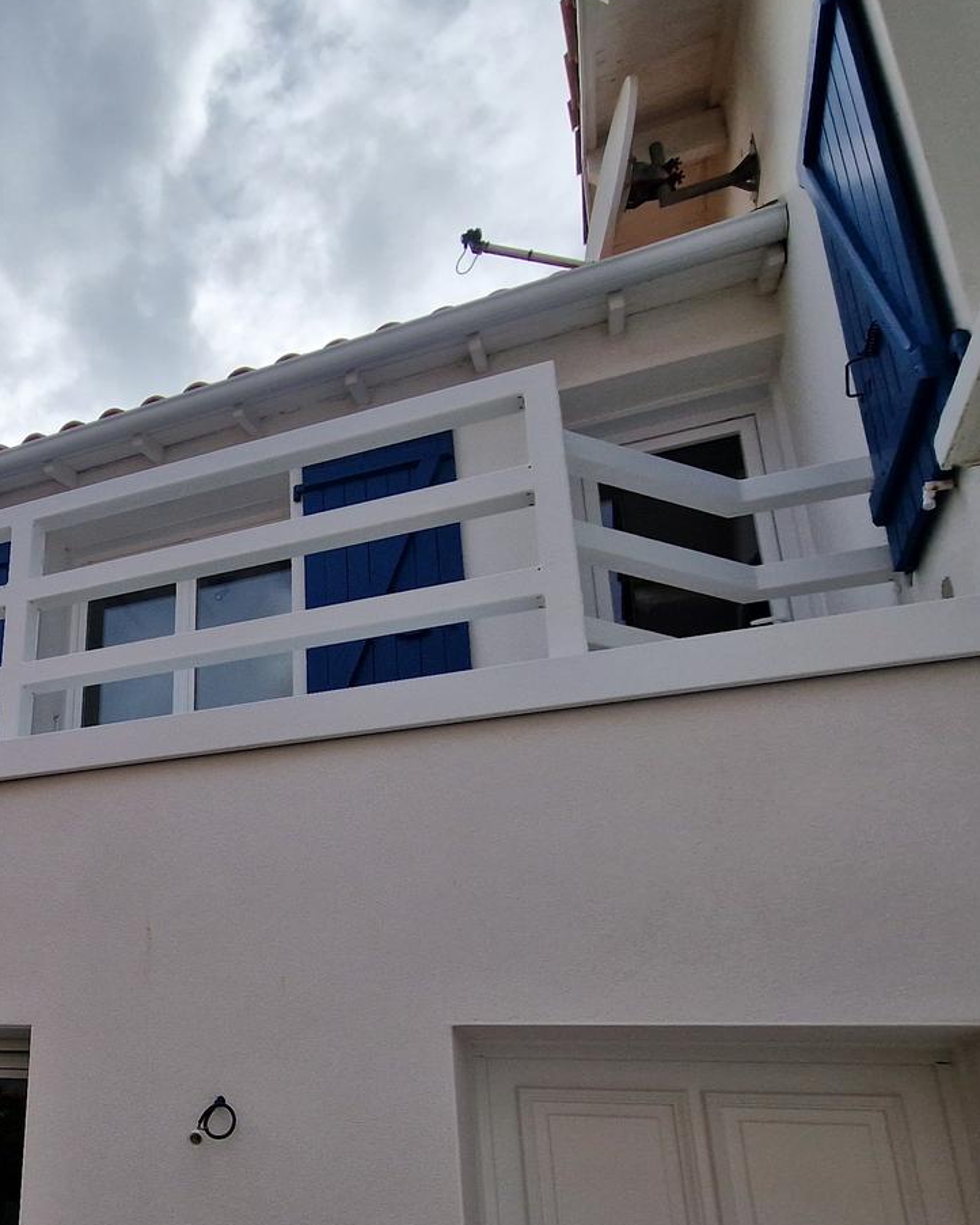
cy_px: 789
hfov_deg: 45.6
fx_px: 979
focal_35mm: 27
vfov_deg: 62.9
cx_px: 18
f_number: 2.2
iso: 50
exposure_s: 1/4384
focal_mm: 2.2
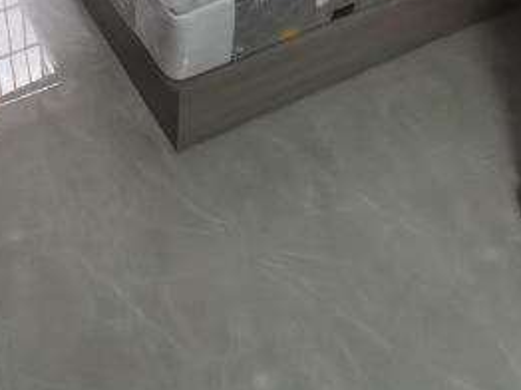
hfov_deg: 35.3
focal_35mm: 52
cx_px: 82
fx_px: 782
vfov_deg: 24.0
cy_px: -137
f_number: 2.4
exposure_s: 1/33.3
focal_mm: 1.78
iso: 250
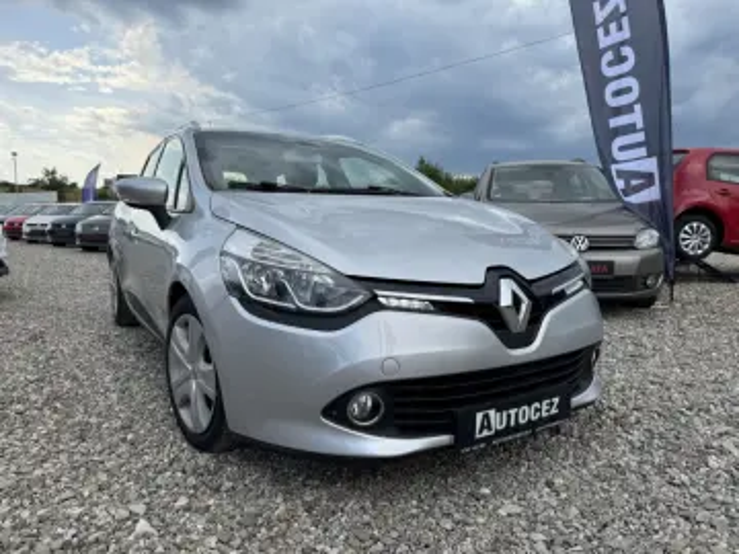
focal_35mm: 24
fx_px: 512
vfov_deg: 56.8
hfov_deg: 71.6
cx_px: 370
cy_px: 277
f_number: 1.78
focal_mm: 6.76
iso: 80
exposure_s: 1/1767
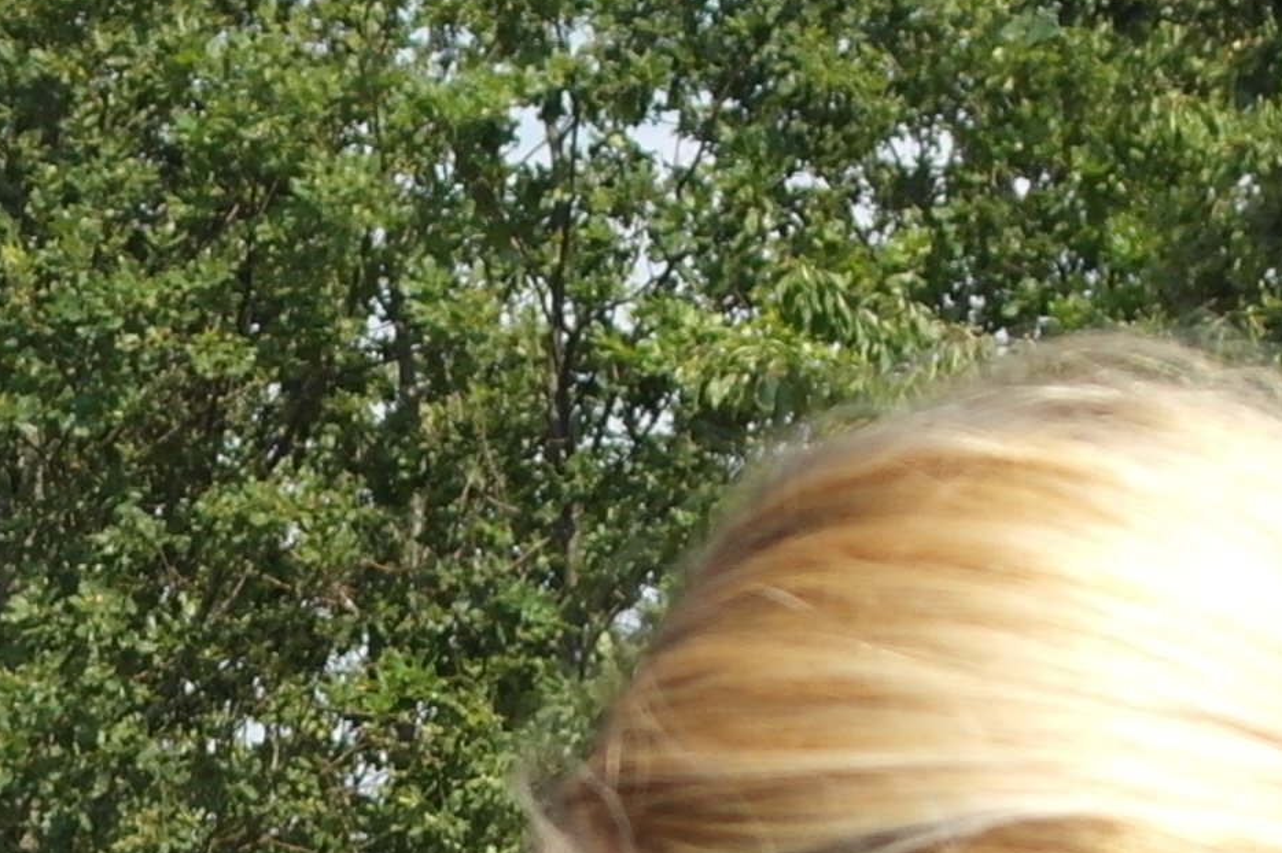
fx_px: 8970
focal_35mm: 252
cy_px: 1343
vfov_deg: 5.4
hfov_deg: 8.0
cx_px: -710
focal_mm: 28
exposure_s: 1/250
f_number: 6.3
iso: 100
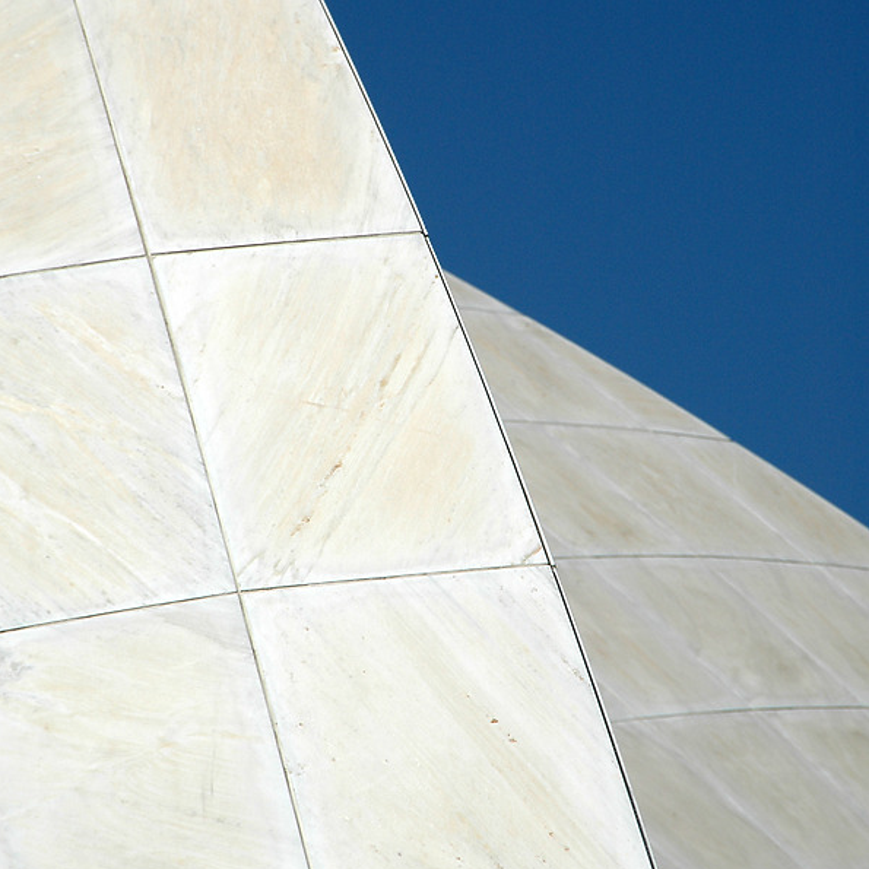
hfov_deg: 4.6
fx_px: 10935
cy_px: 388
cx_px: 434
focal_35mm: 385
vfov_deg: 4.6
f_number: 9
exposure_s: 1/1250
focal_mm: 200
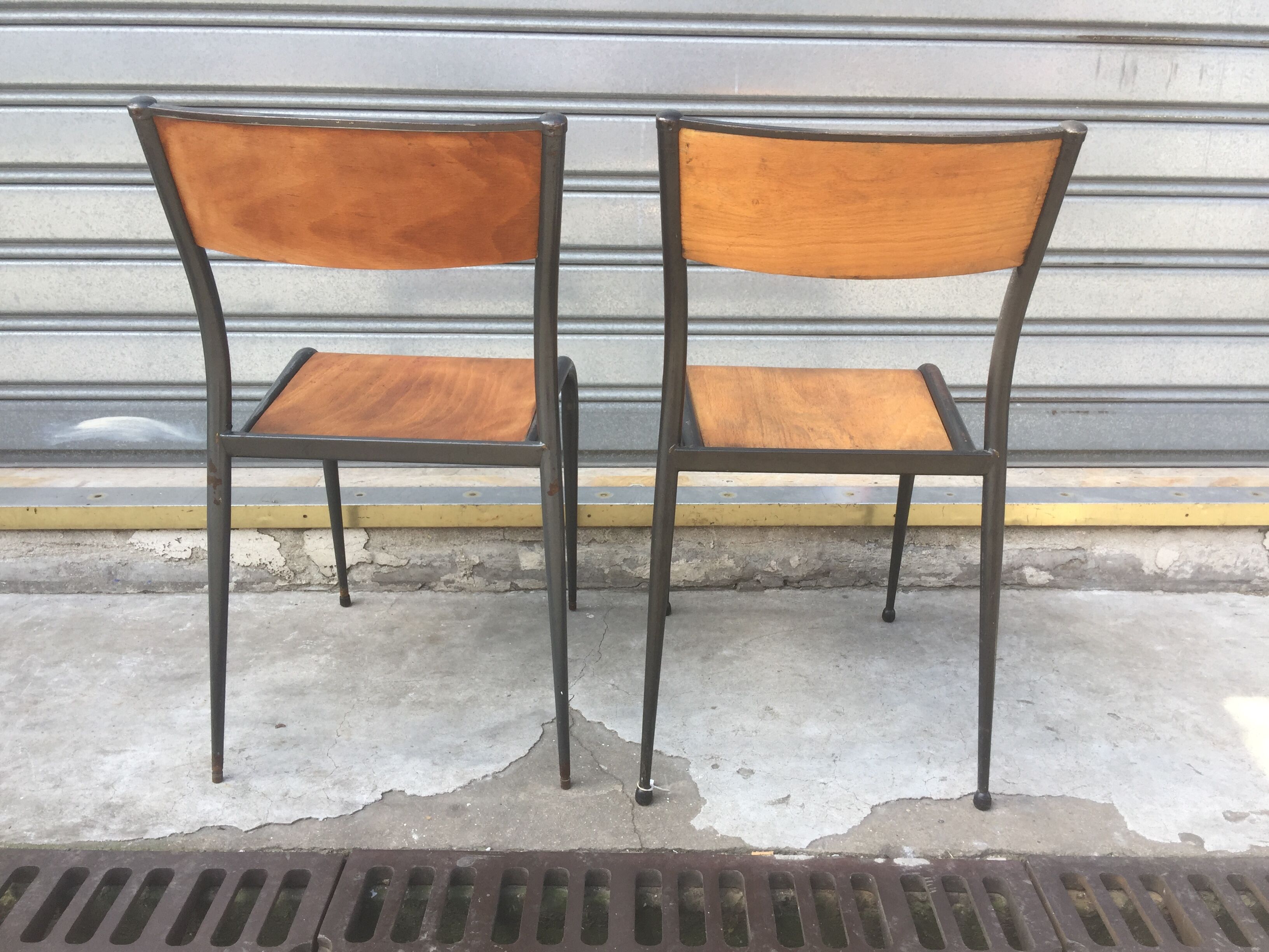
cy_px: 476
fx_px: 1063
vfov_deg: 48.2
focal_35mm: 29
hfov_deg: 61.7
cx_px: 634
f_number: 2.2
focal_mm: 4.15
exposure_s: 1/293
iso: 32
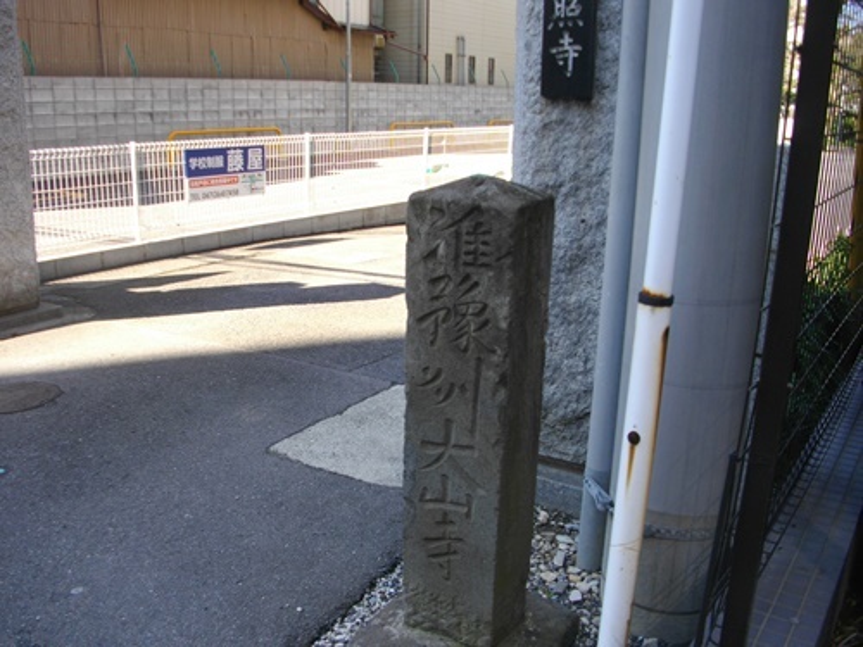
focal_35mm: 32
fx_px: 798
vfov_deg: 44.2
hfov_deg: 56.8
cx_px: 432
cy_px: 324
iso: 100
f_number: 2.9
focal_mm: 5.7
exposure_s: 1/200
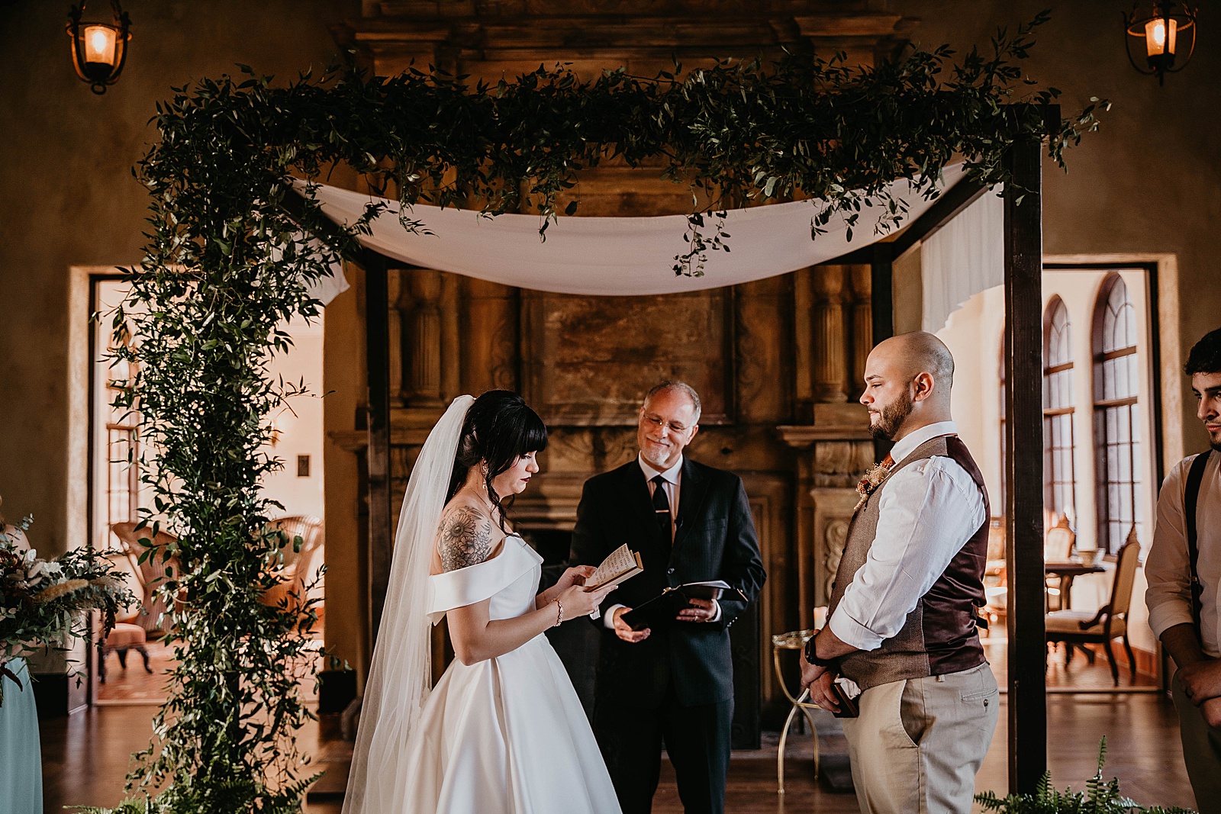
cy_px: 407
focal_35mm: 39
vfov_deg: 34.2
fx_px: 1323
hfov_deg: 49.5
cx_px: 610
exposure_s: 1/100
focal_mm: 39
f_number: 2.8
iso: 640
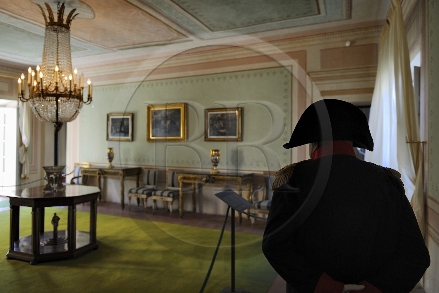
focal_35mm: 24
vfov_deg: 53.1
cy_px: 146
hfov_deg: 73.8
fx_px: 293
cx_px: 220
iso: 800
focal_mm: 24
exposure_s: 1/200
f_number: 2.8
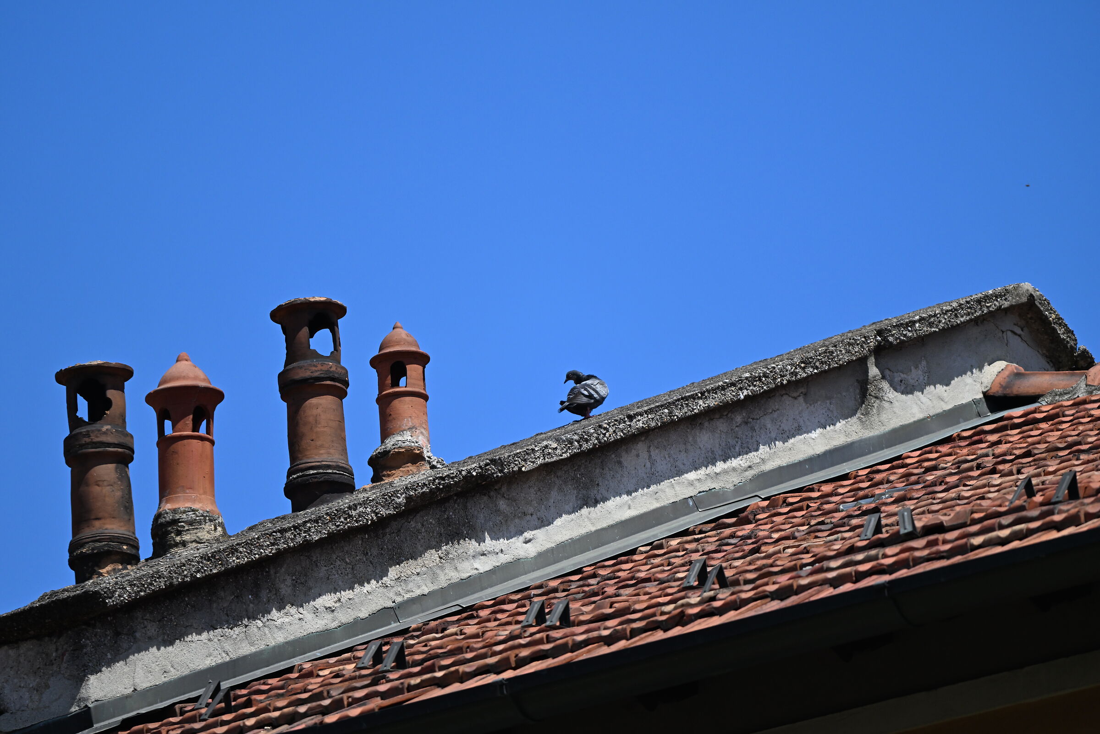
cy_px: 367
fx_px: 18332
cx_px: 550
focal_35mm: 600
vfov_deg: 2.3
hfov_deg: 3.4
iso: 640
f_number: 6.3
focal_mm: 600
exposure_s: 1/2500
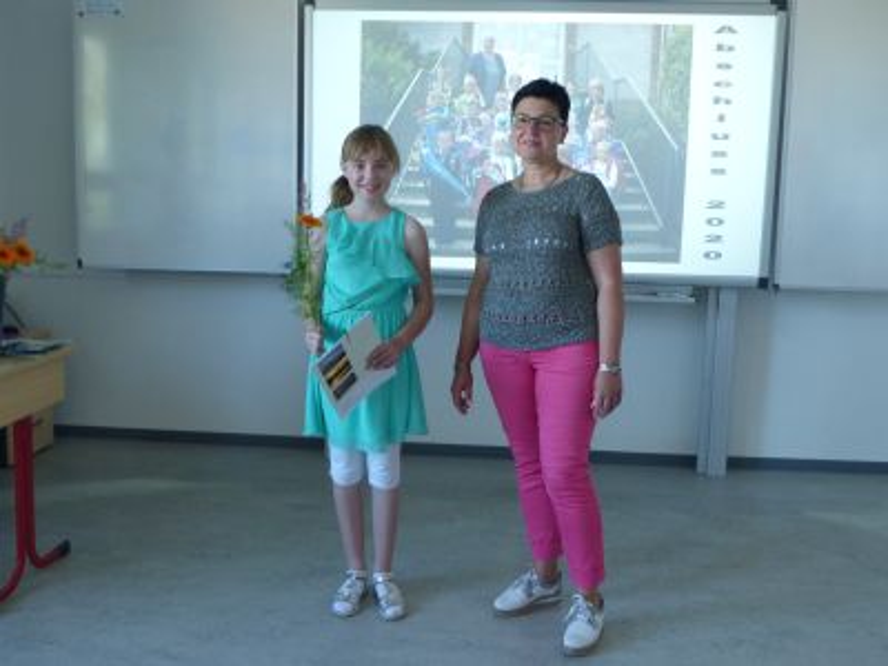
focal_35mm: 36
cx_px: 444
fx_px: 924
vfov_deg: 39.7
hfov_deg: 51.4
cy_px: 333
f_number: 2.8
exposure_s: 1/60
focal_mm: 6.4
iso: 320
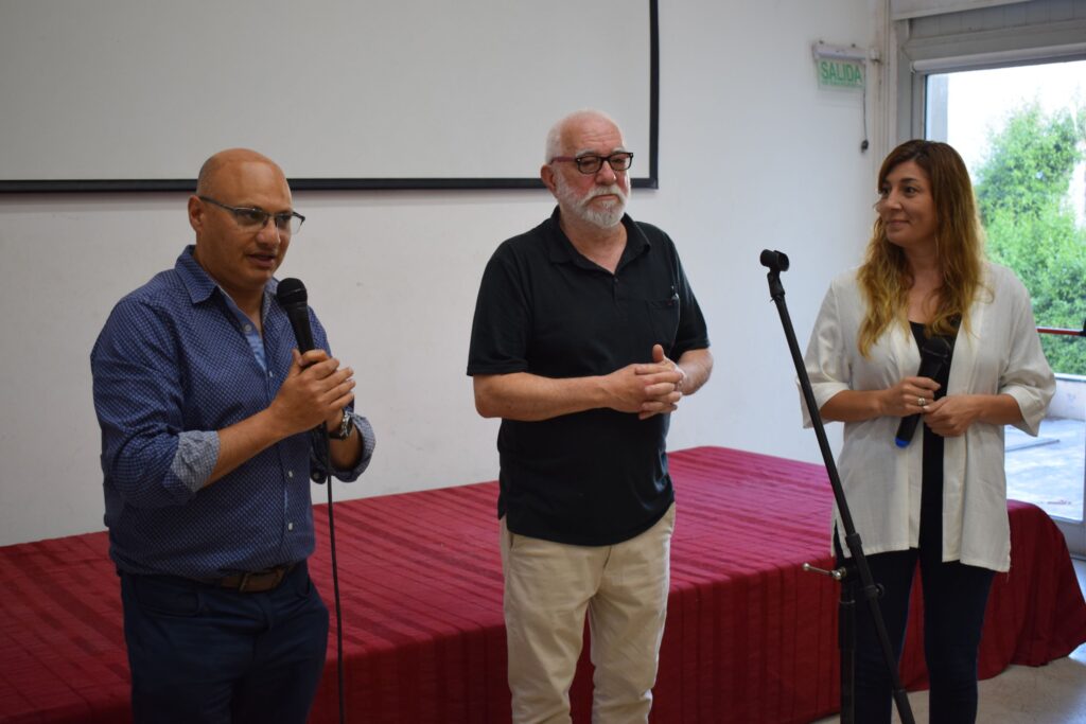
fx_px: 1403
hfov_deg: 42.3
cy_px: 362
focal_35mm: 46
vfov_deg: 29.0
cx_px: 543
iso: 720
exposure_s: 1/60
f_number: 4.2
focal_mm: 31
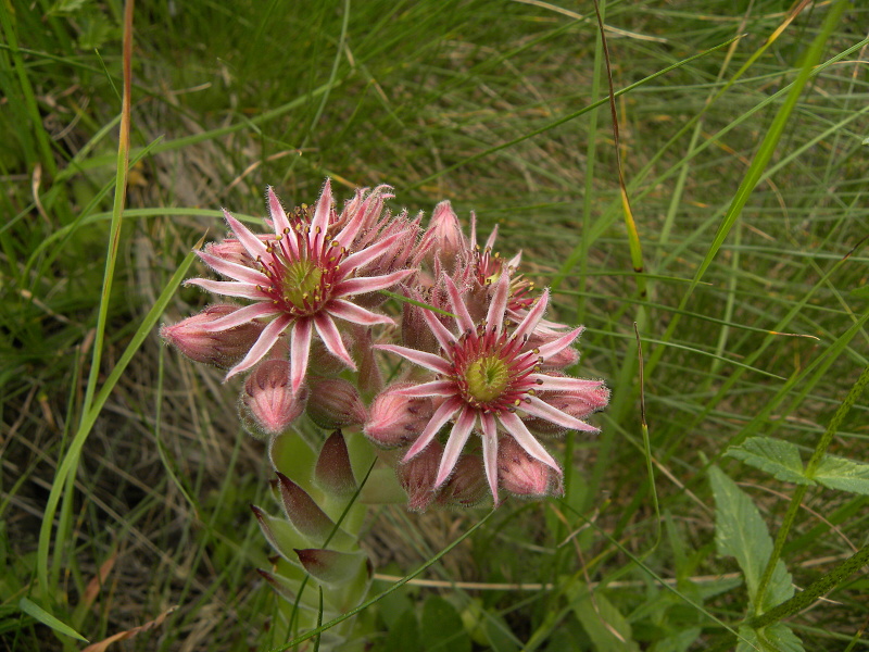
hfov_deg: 67.3
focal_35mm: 26
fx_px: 653
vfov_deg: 53.1
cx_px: 434
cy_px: 326
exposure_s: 1/250
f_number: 3.5
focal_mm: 4.6
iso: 100
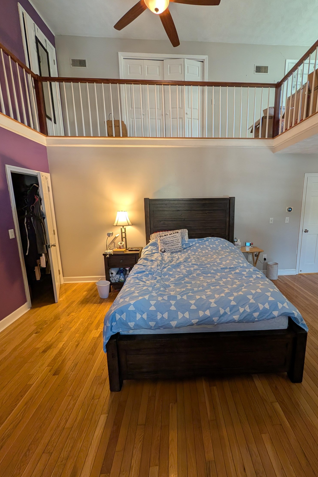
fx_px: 172
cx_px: 186
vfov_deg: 108.3
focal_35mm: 13
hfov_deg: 84.7
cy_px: 233
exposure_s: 1/60
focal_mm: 2.02
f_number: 1.7
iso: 81
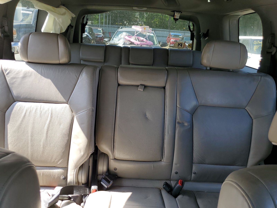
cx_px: 138
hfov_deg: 67.3
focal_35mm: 26
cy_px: 104
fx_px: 208
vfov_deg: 53.1
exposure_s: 1/238
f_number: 1.5
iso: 50
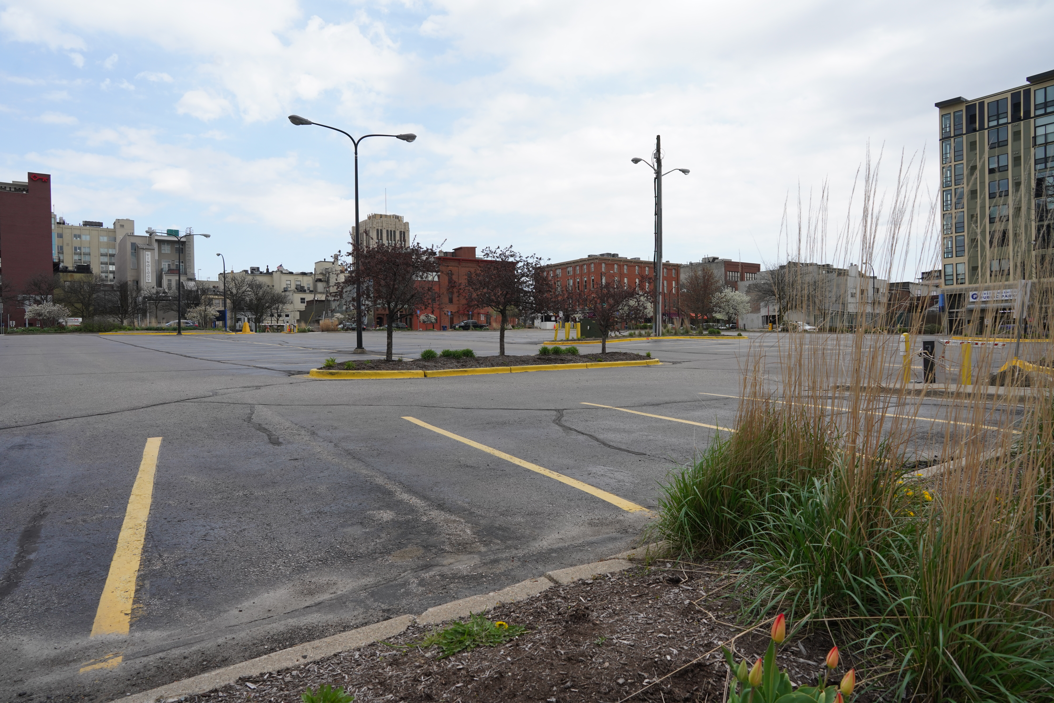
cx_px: 527
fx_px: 703
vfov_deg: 53.1
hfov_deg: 73.7
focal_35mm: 24
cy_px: 352
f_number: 8
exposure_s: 1/640
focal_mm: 24
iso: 500
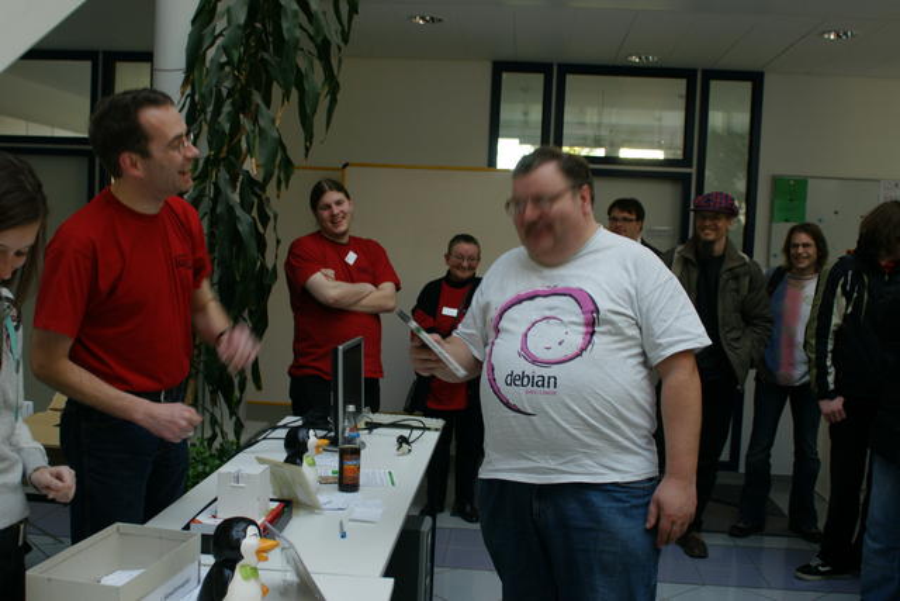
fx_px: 900
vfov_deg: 36.9
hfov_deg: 53.1
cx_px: 450
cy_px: 300
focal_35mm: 36
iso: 200
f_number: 4
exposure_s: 1/40
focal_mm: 24
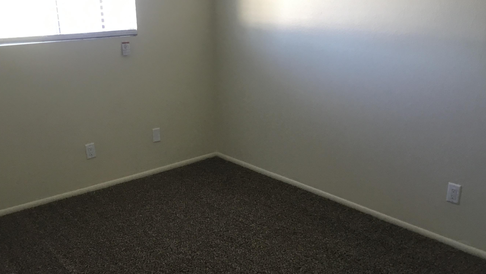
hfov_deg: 52.7
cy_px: 161
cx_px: 219
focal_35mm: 38
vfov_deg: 31.1
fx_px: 490
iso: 80
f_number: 2.4
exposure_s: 1/30
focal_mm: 3.3
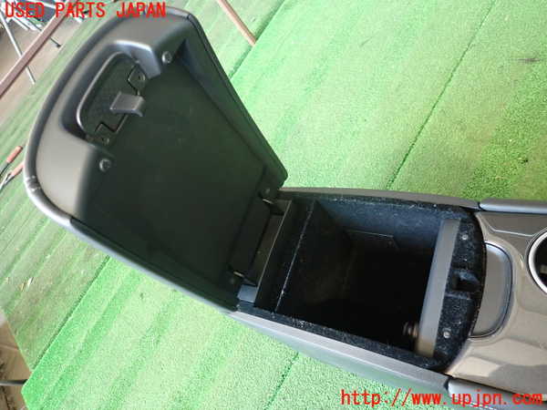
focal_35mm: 25
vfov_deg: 54.9
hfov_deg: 69.4
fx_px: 395
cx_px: 274
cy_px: 205
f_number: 2
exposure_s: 1/30
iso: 500
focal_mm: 4.5
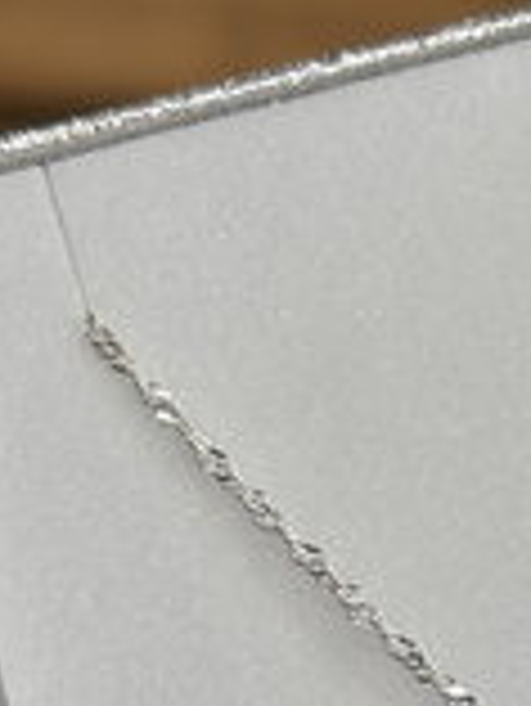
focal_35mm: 177
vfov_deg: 10.9
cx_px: 675
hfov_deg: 8.3
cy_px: 861
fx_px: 3615
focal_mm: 5.96
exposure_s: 1/335
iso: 32
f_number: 1.6
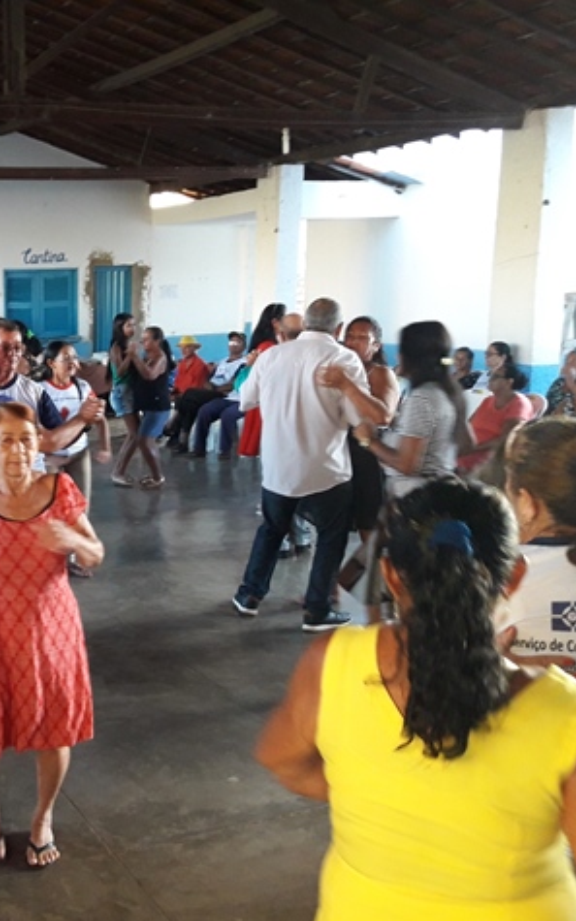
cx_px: -31
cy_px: 463
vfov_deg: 49.3
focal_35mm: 40
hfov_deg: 29.4
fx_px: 1004
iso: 160
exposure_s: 1/40
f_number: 1.9
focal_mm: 3.7
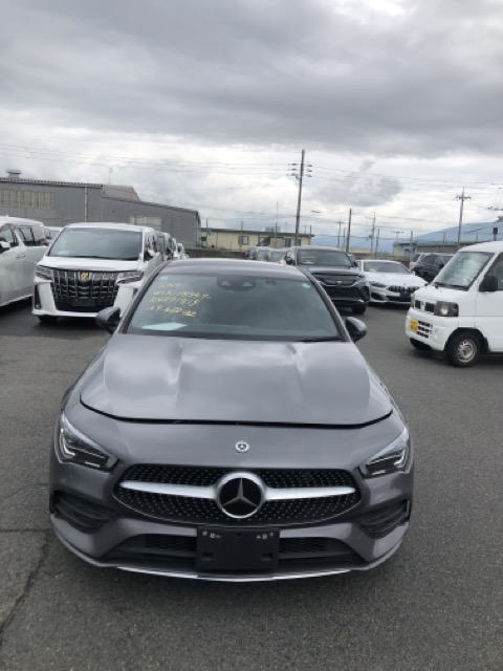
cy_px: 336
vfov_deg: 63.4
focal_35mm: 28
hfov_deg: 49.7
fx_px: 542
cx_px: 252
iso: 20
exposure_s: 1/1412
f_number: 1.8
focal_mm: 3.99
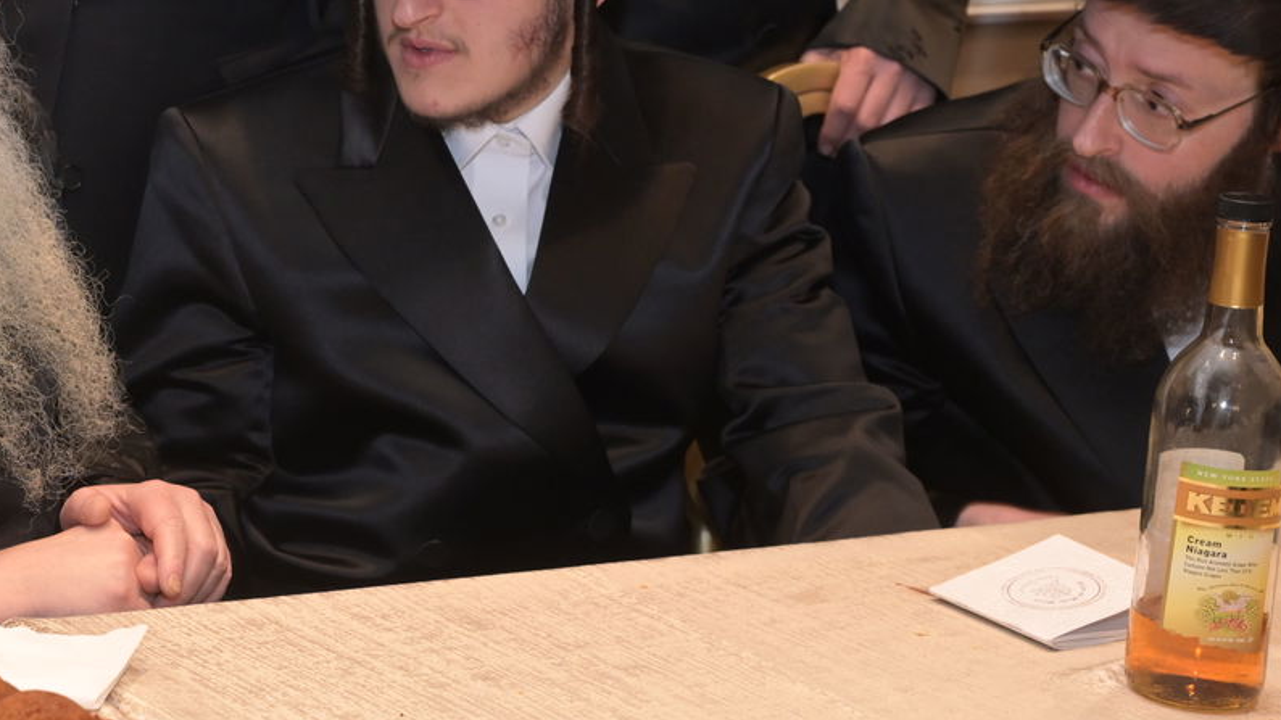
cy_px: 131
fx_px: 3193
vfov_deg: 12.8
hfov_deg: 22.2
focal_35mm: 94
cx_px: 164
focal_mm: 51
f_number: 6.3
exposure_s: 1/125
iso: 2000
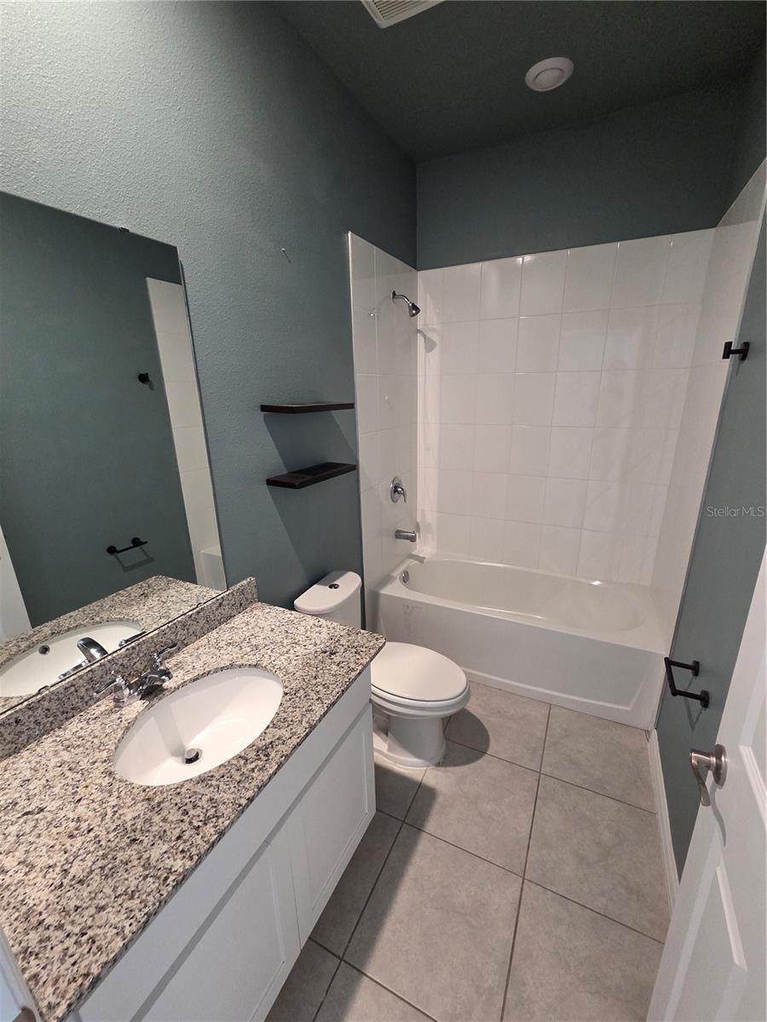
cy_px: 511
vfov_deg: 106.2
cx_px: 384
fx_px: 384
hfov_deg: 89.9
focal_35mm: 13
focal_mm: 2.2
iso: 640
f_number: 2.2
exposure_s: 1/60
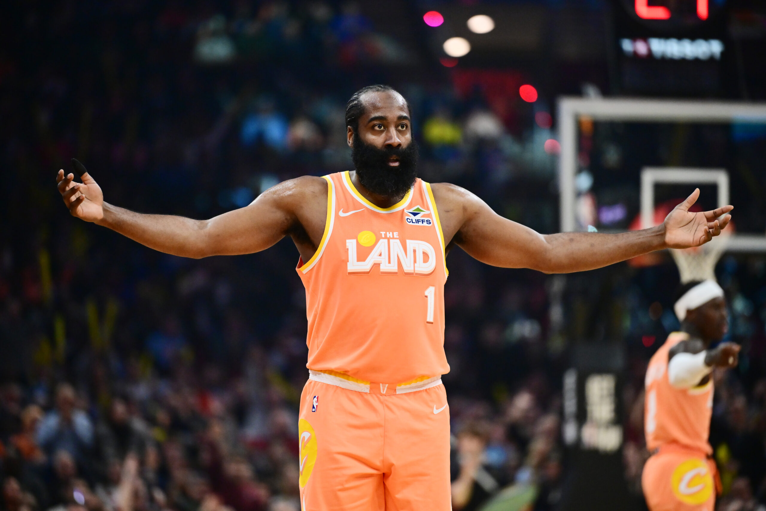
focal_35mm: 200
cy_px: 256
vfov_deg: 6.9
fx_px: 4255
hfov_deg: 10.3
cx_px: 383
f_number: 2.8
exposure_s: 1/2500
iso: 3200
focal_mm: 200
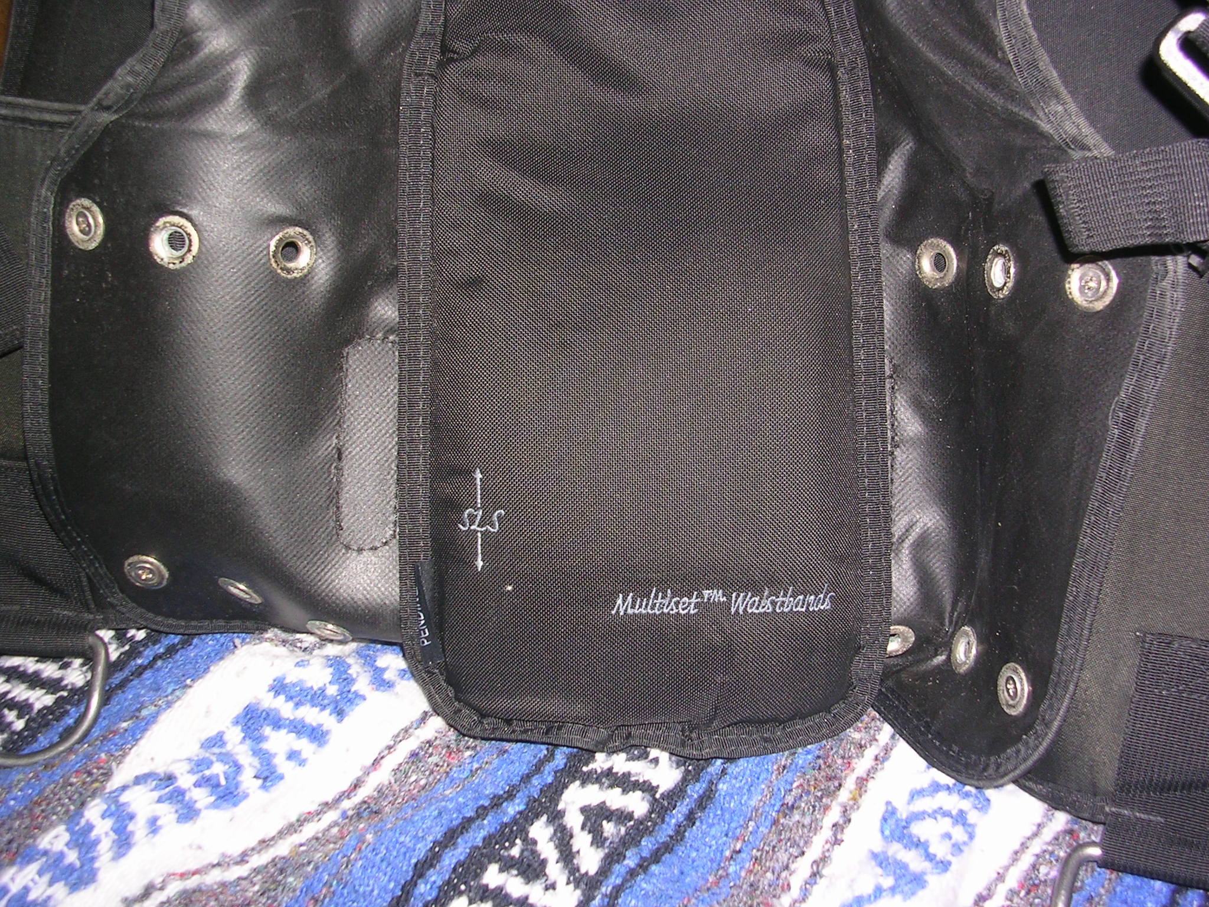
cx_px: 604
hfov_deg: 49.0
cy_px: 454
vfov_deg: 37.7
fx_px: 1327
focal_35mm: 38
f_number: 2.8
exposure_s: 1/60.1
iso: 50
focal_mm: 5.8
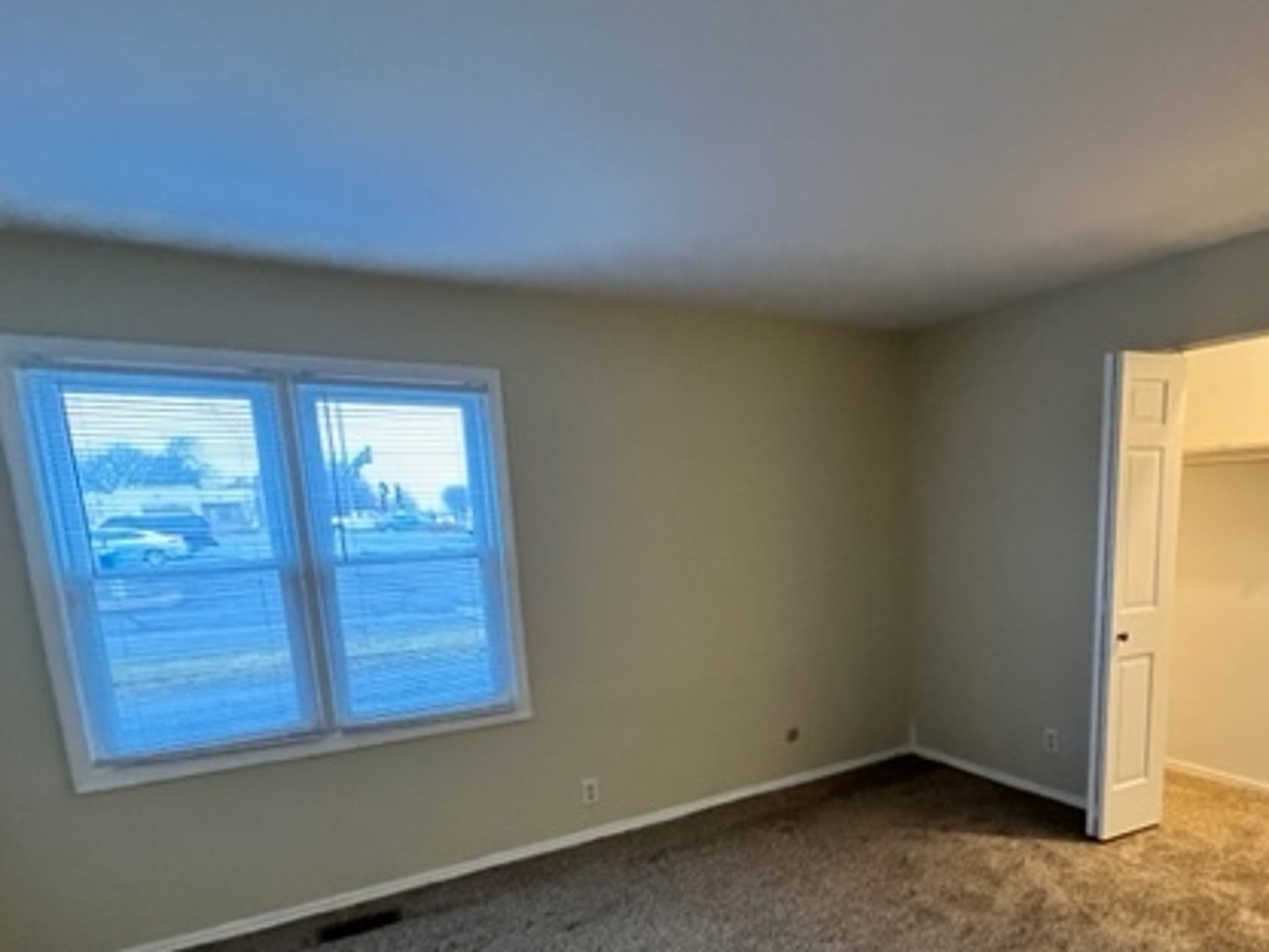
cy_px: 653
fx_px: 733
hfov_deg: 81.0
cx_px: 747
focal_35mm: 20
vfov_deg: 63.9
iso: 800
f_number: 1.8
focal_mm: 1.57
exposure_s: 1/60
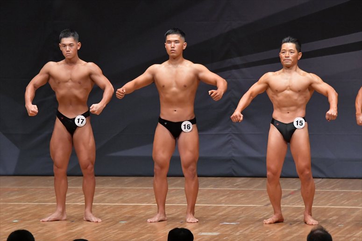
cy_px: 120
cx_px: 181
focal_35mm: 270
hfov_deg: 7.6
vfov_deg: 5.1
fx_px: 2714
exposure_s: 1/400
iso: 6400
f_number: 5.6
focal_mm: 180
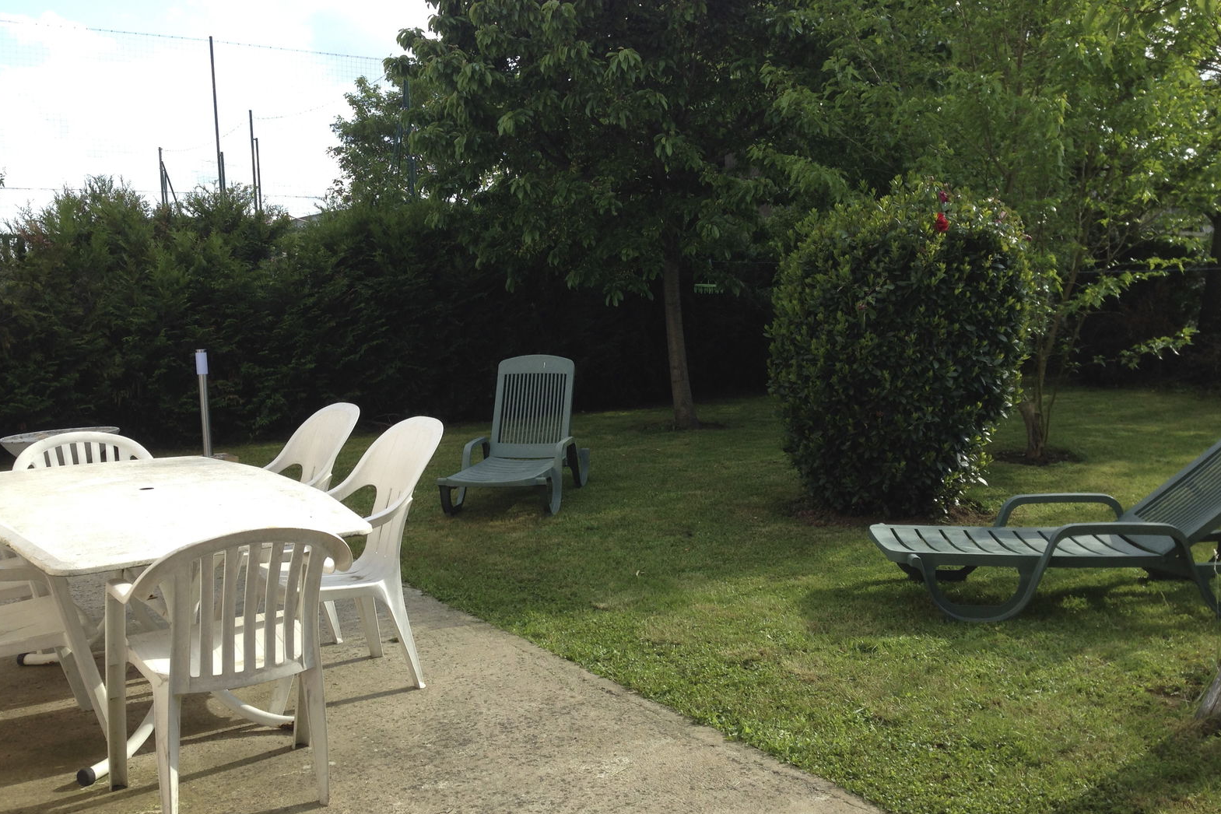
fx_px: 1187
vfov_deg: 37.8
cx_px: 615
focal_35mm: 35
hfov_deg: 54.4
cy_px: 423
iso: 50
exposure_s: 1/502
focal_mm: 4.12
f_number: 2.4
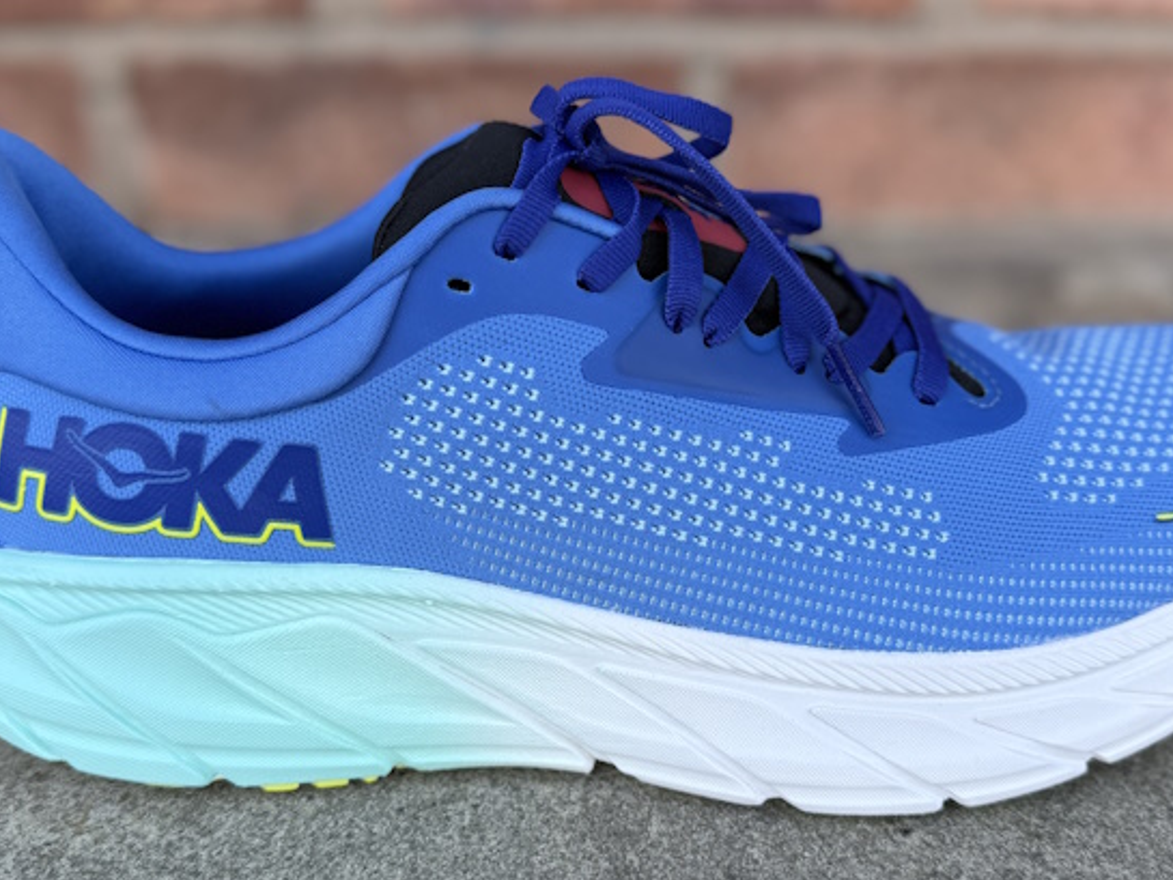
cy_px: 464
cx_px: 631
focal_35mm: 33
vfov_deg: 42.9
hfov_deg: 55.3
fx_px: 1118
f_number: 1.78
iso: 80
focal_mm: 6.76
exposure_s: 1/443
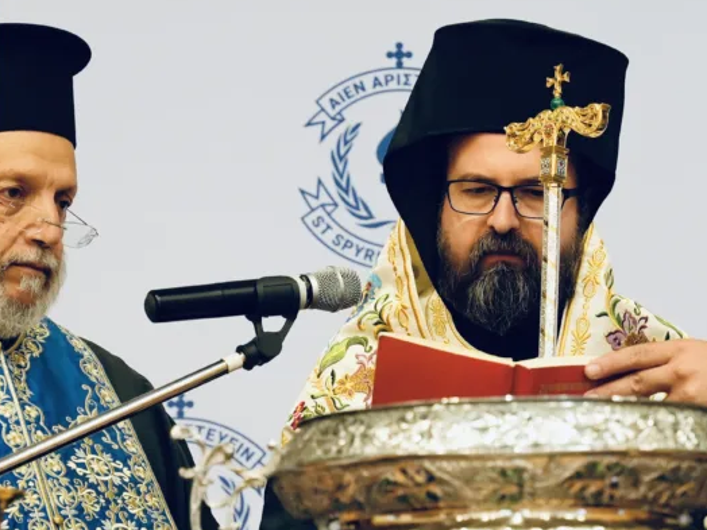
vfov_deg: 13.4
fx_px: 2257
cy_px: 278
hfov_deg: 17.7
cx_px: 490
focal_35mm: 111
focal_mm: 58.8
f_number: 4
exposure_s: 1/200
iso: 3200
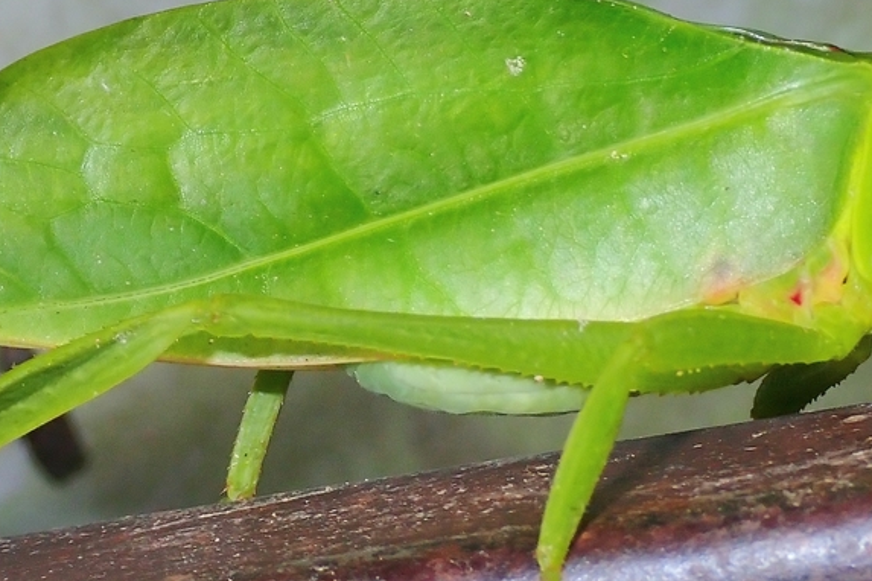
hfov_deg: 17.0
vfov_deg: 11.4
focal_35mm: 120
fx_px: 2906
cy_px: 293
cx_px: 522
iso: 200
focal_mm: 10.35
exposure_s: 1/125
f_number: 5
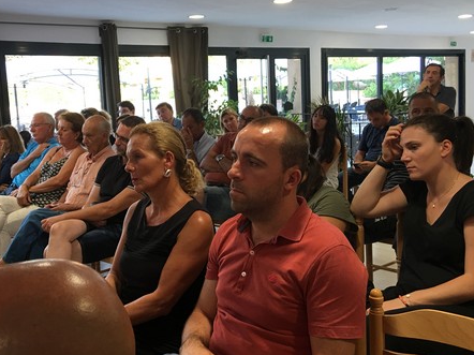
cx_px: 183
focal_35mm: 42
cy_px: 159
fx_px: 575
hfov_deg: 44.5
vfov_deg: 34.3
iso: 50
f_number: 2.2
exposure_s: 1/33
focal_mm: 4.15
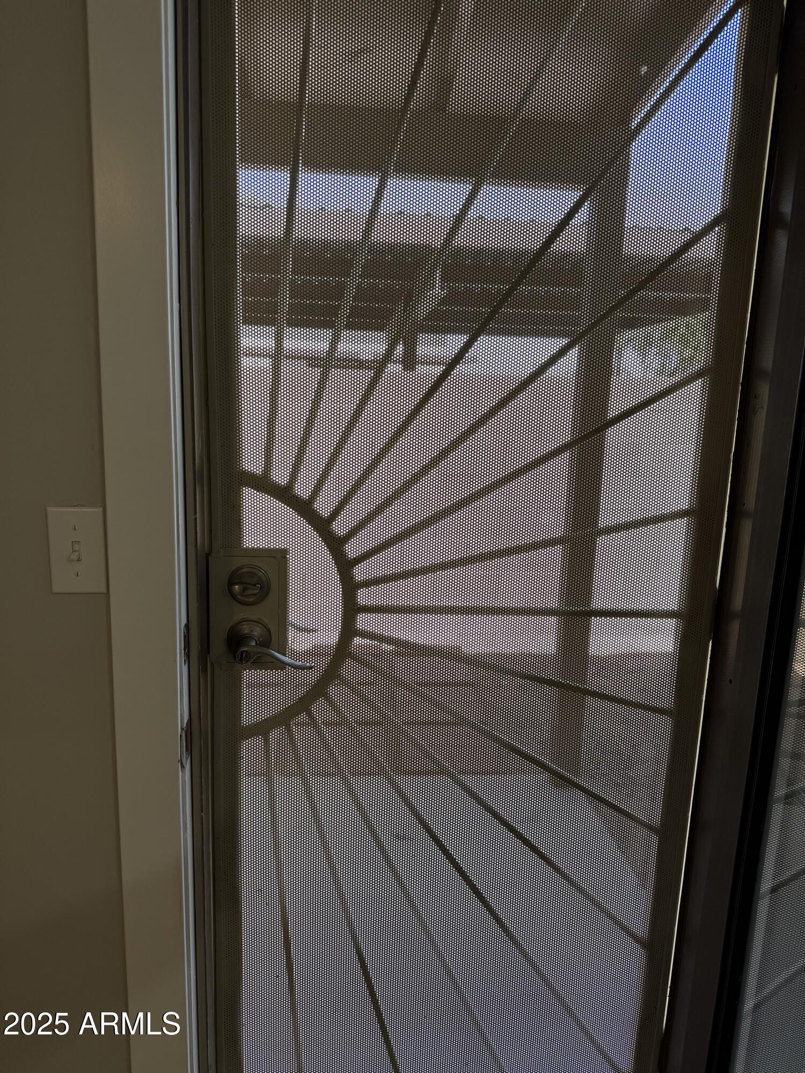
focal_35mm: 24
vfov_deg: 71.6
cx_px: 402
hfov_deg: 56.8
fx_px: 744
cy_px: 536
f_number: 1.78
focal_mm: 6.76
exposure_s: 1/156
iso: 64
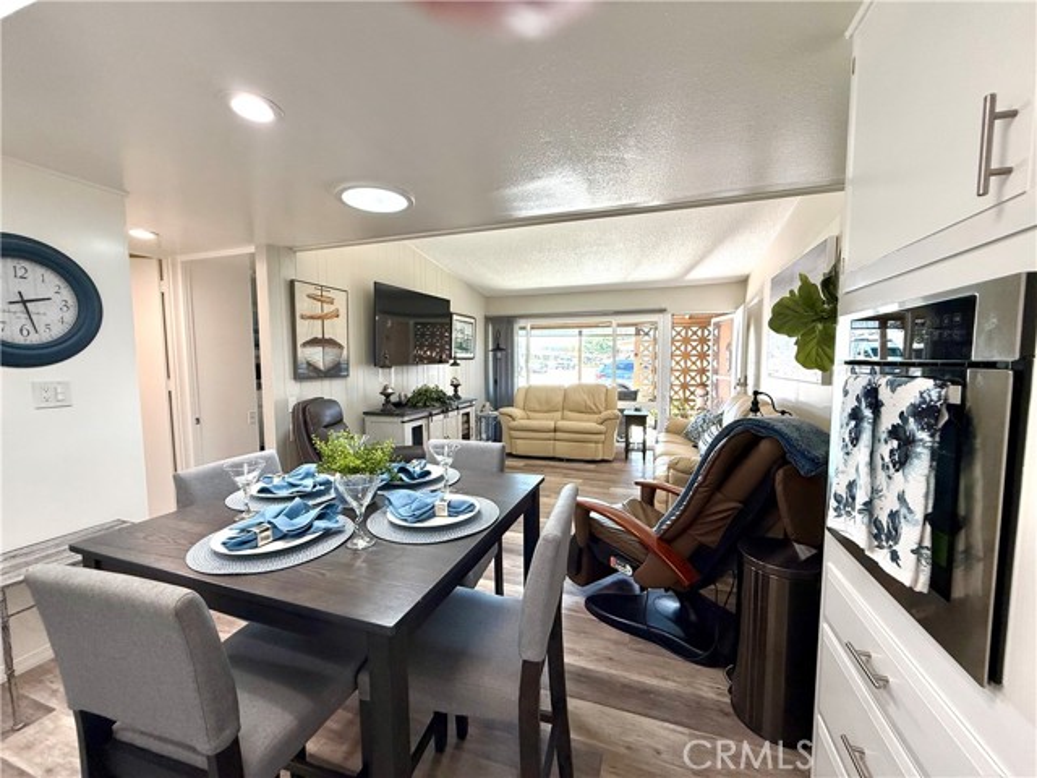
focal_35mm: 14
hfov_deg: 102.1
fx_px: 419
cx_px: 518
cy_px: 389
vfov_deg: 85.7
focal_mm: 2.22
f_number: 2.2
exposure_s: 1/120
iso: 160
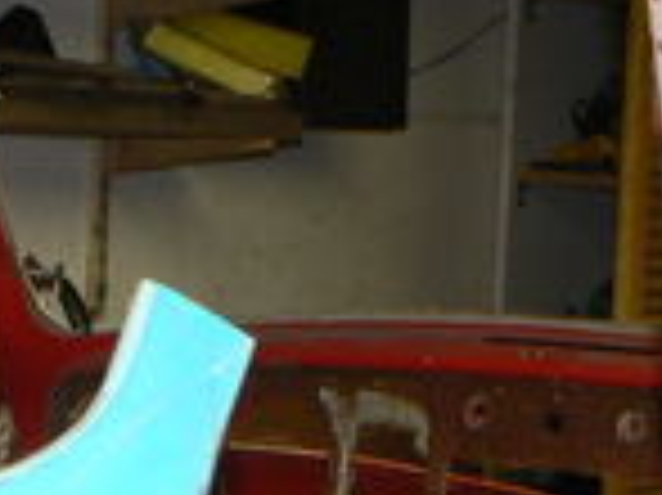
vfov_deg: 9.3
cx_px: -347
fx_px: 3000
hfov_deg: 12.0
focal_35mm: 157
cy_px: 603
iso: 100
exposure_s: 1/30
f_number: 2.8
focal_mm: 6
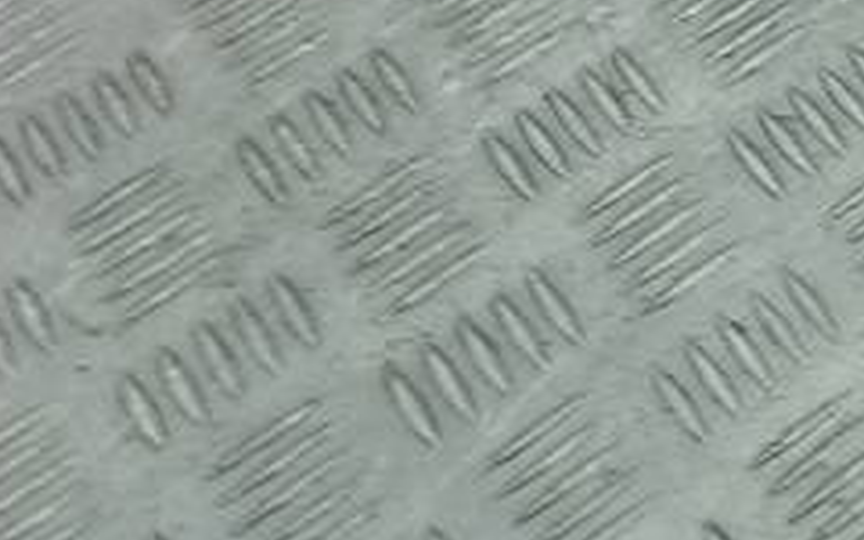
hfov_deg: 14.7
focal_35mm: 113
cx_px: 1796
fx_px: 2661
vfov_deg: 10.1
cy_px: -749
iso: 32
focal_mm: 4.6
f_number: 1.8
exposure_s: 1/50
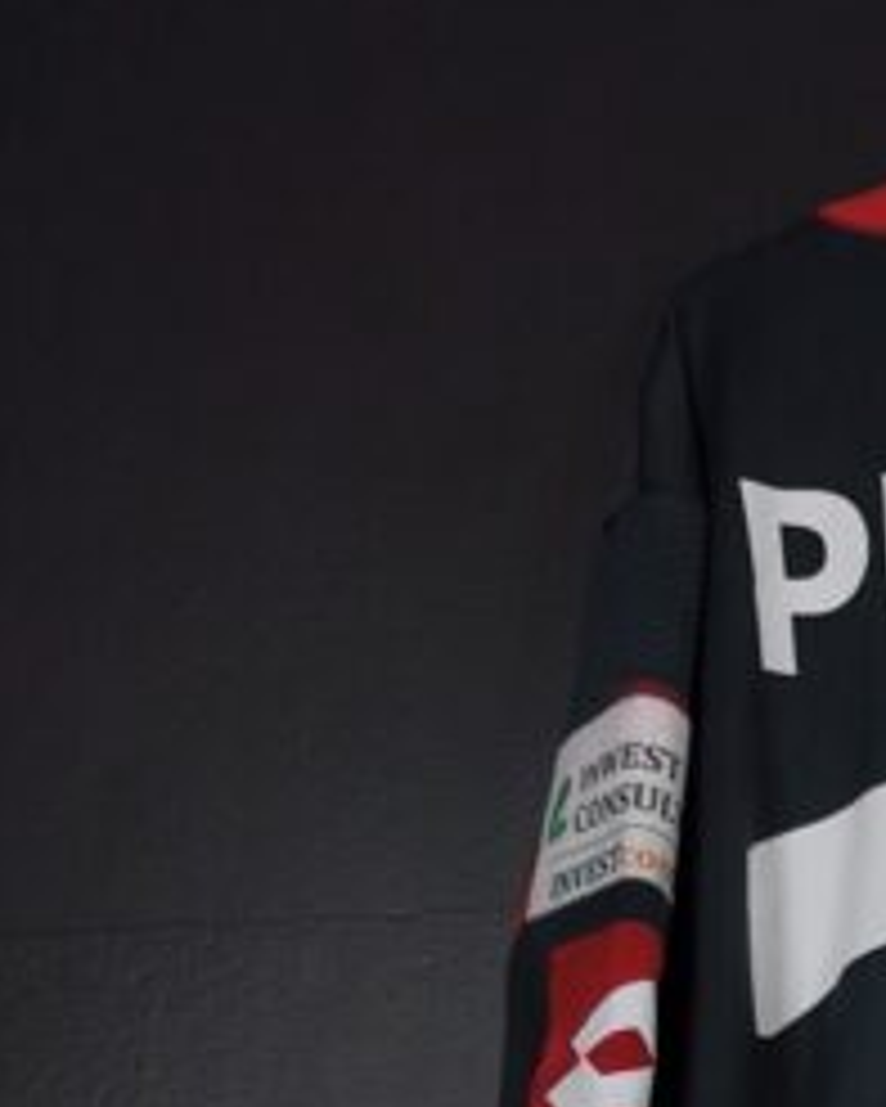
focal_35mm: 73
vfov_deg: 22.4
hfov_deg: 18.5
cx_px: 1340
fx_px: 2391
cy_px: 1557
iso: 320
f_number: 1.6
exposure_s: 1/160
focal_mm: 6.57
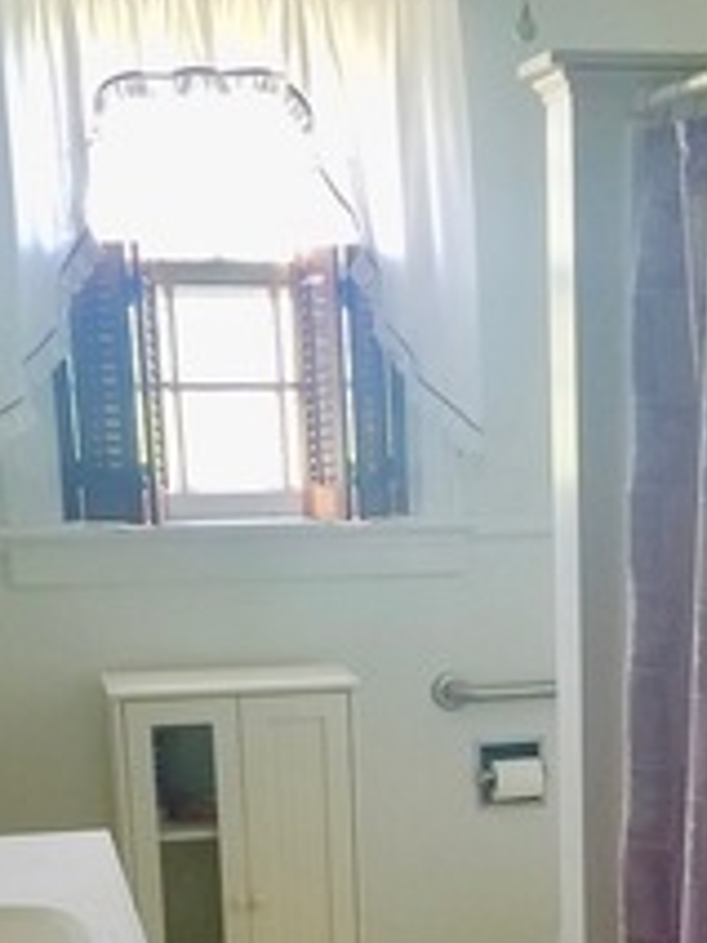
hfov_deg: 20.5
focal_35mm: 71
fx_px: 1933
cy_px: 903
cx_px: 567
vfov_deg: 26.2
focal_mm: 4.2
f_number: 1.7
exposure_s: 1/60
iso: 125
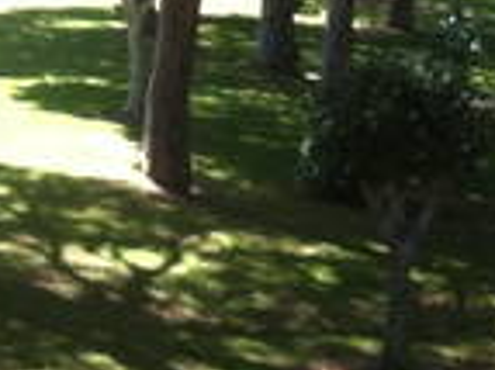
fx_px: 2772
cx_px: 0
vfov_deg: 7.3
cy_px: -429
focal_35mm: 194
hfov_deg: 10.1
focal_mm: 3.85
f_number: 2.8
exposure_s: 1/156
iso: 80
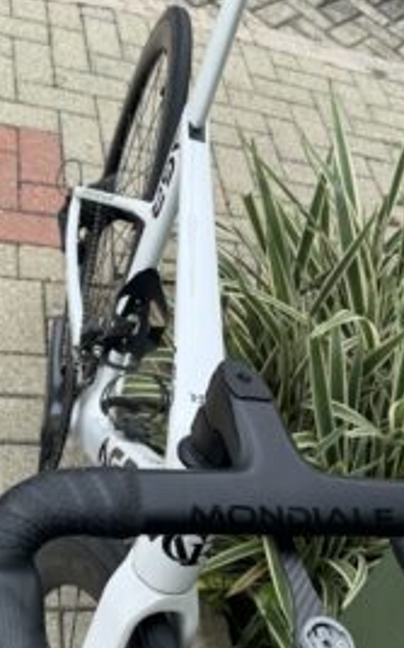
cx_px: 215
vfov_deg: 51.5
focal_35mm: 38
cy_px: 351
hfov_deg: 33.5
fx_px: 671
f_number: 1.78
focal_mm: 6.76
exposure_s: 1/1076
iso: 80
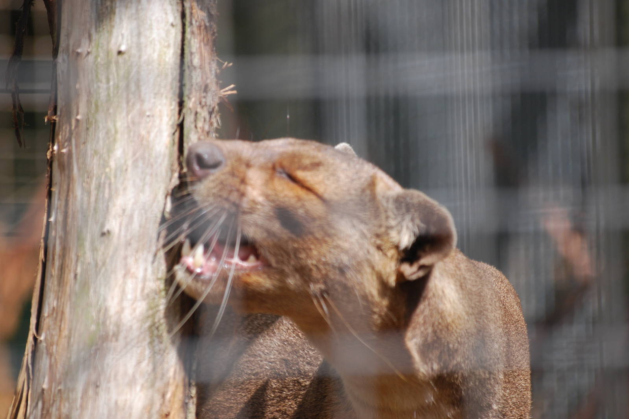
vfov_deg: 4.7
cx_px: 315
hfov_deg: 7.0
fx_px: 5127
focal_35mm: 294
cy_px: 210
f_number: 5
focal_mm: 195
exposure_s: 1/500
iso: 280
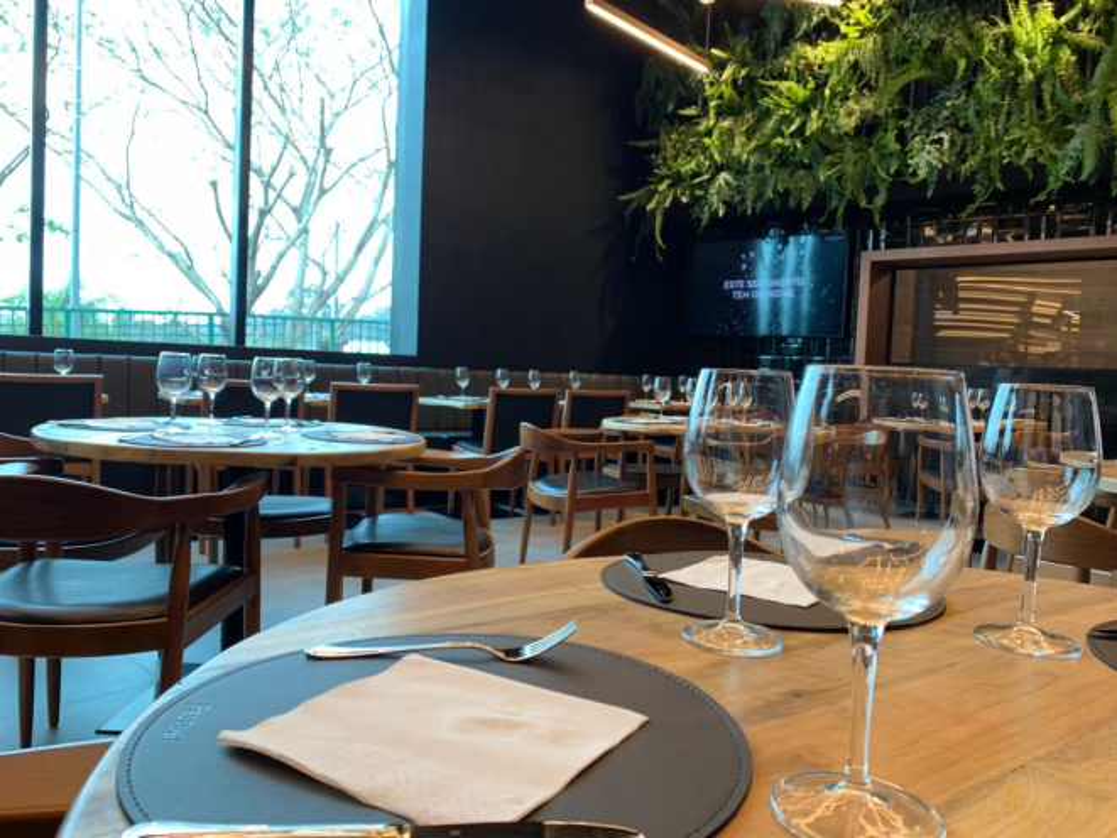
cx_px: 558
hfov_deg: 67.3
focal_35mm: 26
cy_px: 419
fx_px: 839
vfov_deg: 53.1
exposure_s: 1/120
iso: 40
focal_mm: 4.25
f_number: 1.8
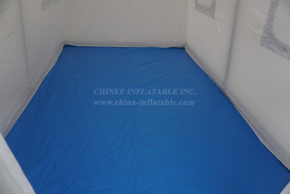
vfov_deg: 53.1
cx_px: 145
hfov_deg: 73.7
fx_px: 193
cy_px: 97
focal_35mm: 24
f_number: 4
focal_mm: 16
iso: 160
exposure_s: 1/160
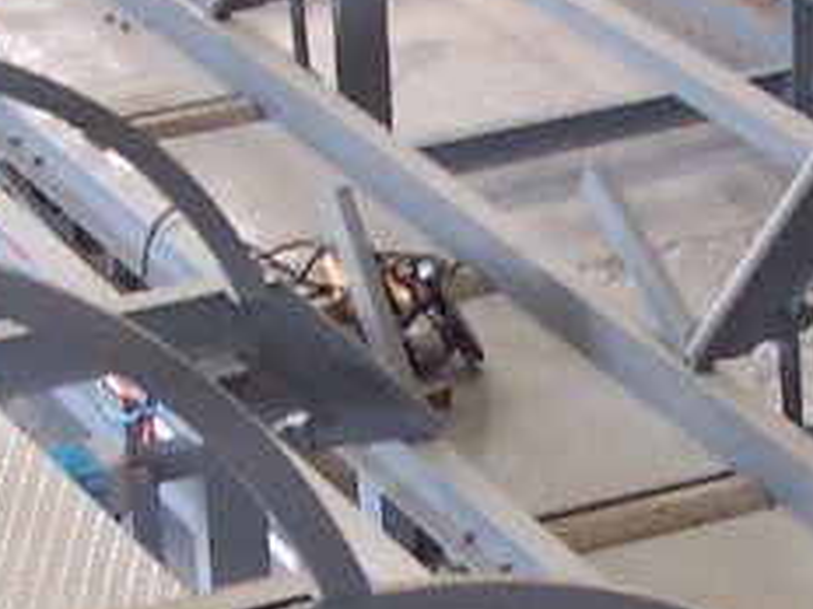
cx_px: 596
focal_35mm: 191
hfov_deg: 10.3
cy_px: 518
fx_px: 4486
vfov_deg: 7.8
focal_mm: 5.6
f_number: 2.8
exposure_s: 1/90
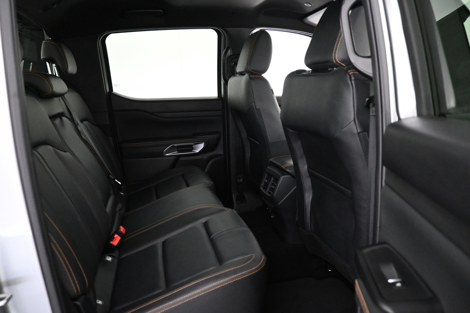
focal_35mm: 26
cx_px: 220
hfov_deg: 69.3
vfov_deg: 49.6
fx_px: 339
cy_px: 162
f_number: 3.5
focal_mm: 16
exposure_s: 1/30
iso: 4000
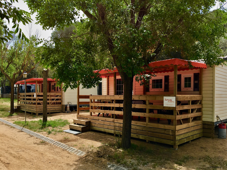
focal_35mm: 29
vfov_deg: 48.2
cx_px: 114
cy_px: 85
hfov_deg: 61.7
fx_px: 190
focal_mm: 4.15
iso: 25
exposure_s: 1/905
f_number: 2.2
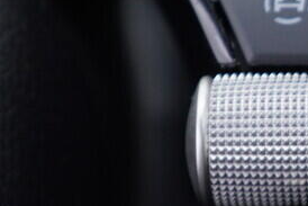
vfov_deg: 7.3
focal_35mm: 189
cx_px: 396
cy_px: 77
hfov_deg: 10.6
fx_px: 1618
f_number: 2.8
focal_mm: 24
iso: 160
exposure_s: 1/40
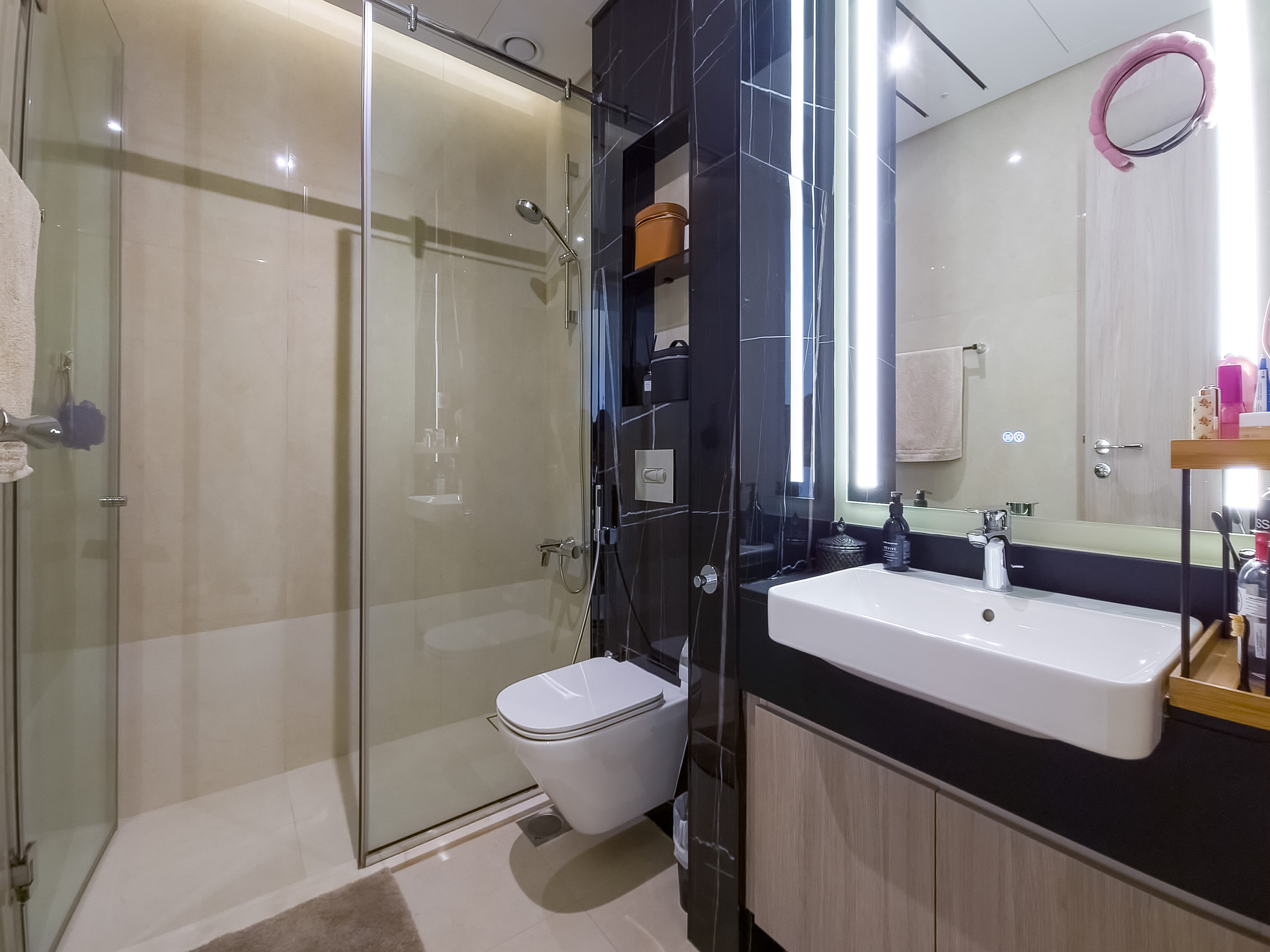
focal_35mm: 13
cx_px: 635
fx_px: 477
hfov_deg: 106.2
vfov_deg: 89.9
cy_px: 476
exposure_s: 1/50
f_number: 2.2
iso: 250
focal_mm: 2.2
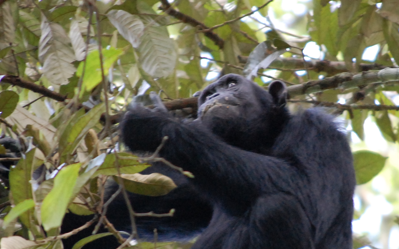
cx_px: 247
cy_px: 144
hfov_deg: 3.6
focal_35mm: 589
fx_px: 6405
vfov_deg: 2.2
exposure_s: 1/125
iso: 1400
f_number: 5.6
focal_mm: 200
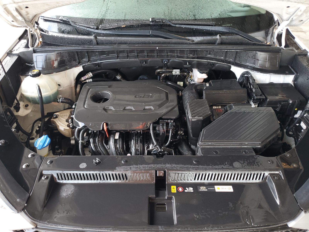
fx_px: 232
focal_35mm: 26
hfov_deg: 67.3
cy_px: 116
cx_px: 154
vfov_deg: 53.1
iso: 50
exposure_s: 1/60.2
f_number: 1.5
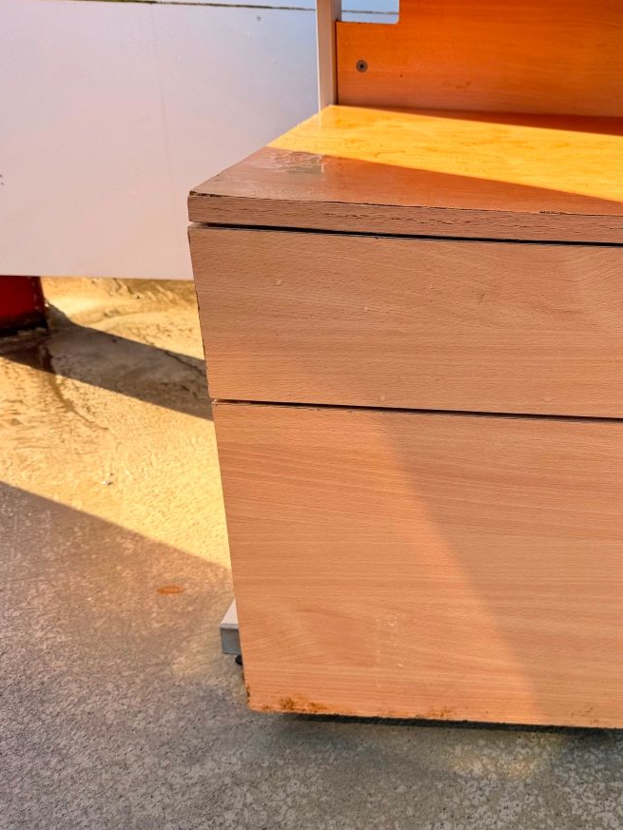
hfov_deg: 41.6
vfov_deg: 55.3
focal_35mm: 33
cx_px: 471
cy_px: 422
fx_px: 792
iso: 100
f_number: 1.78
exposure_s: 1/967
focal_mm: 6.76
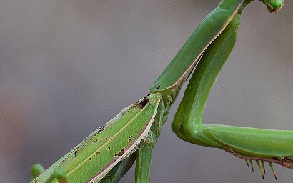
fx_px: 3748
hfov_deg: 4.5
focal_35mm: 469
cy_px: 152
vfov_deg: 2.8
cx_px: 126
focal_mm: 105
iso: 180
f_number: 8
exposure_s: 1/125
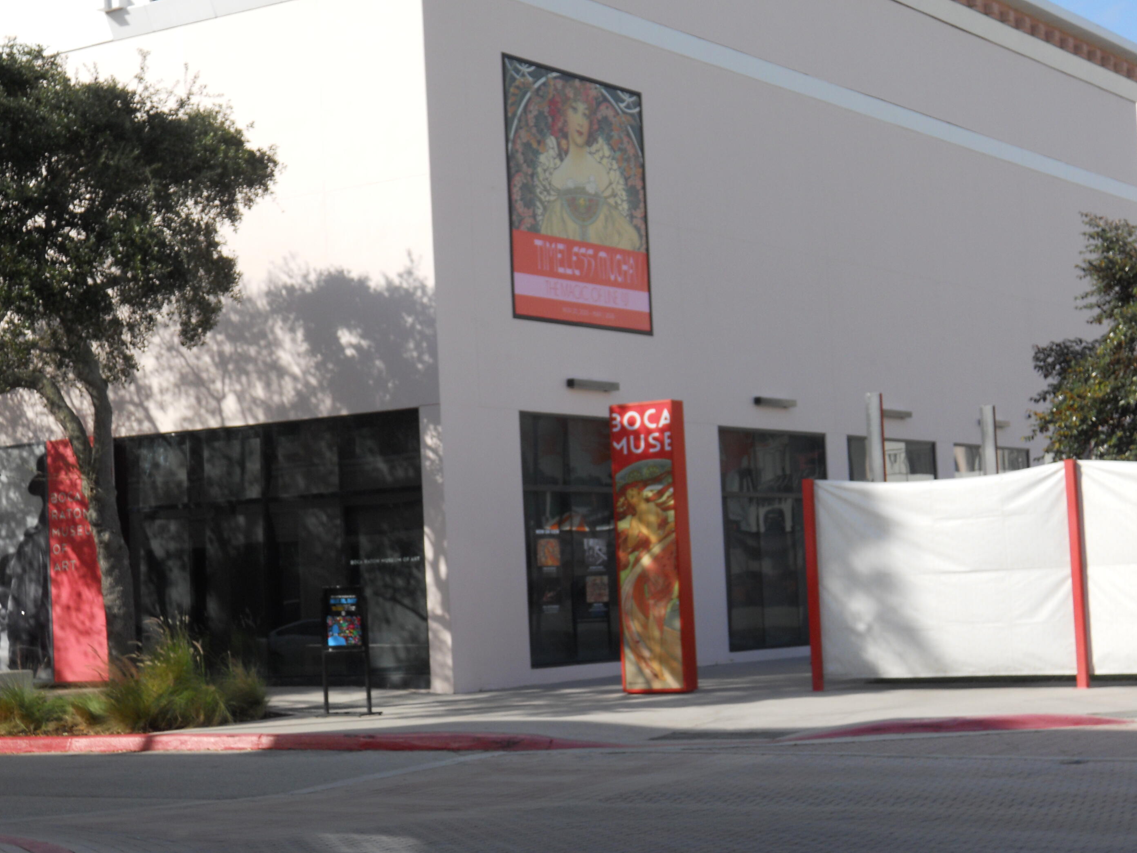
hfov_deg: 28.5
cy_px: 418
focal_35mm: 68
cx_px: 528
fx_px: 2234
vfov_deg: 21.6
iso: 80
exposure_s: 1/640
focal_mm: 11.2
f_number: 4
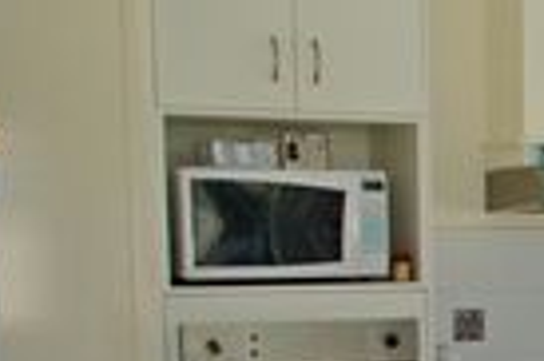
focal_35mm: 103
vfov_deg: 13.0
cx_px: 885
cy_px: 395
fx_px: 1555
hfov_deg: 17.3
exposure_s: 1/80
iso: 200
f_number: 4.5
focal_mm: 20
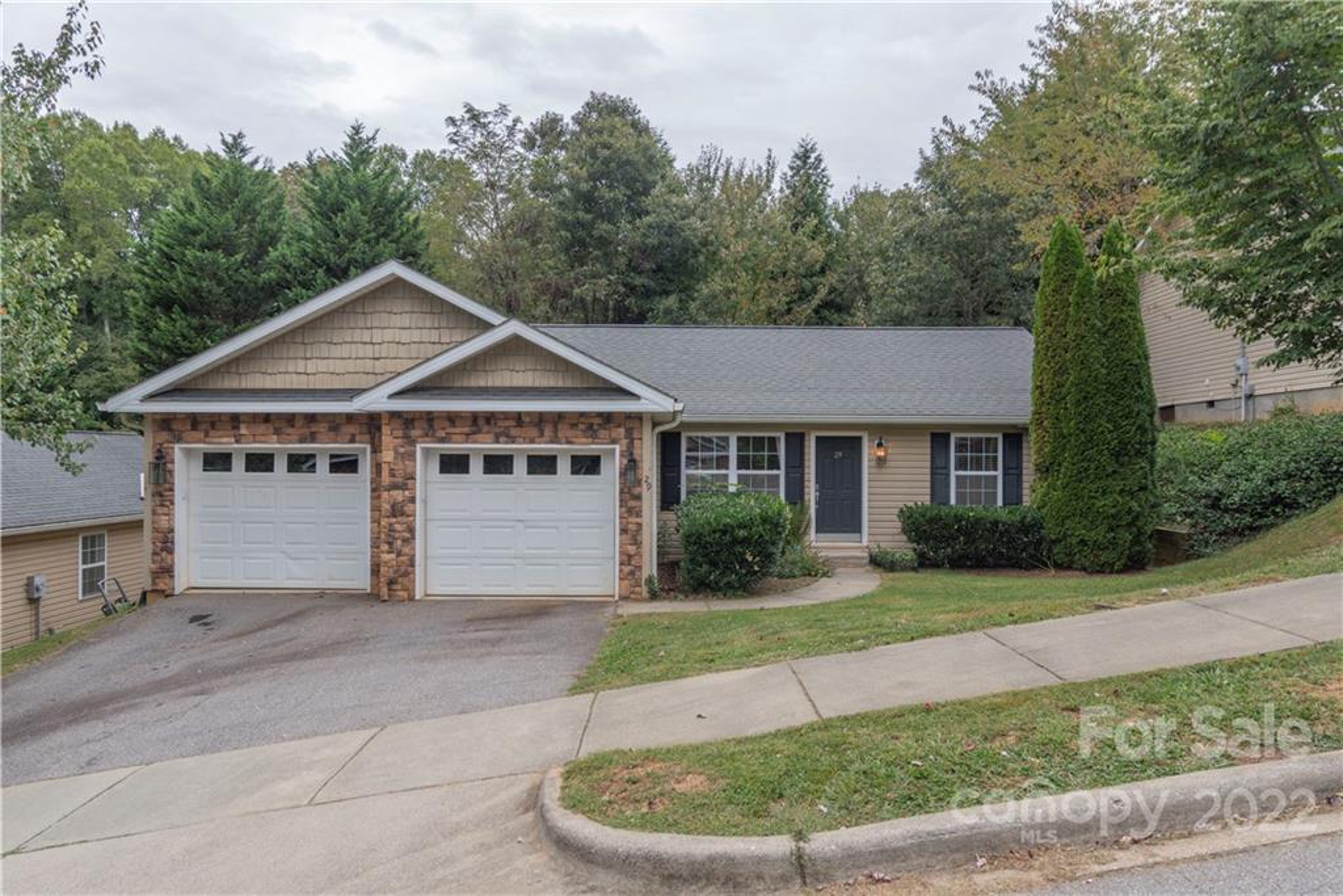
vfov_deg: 51.3
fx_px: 933
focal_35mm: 25
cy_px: 448
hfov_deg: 71.5
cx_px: 672
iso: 400
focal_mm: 25
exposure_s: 1/500
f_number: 7.1
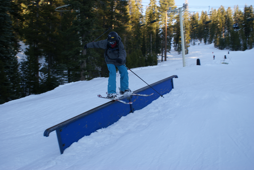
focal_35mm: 33
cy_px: 85
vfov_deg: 40.1
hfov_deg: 57.2
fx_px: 233
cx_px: 127
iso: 100
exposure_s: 1/160
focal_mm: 22
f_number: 4.5
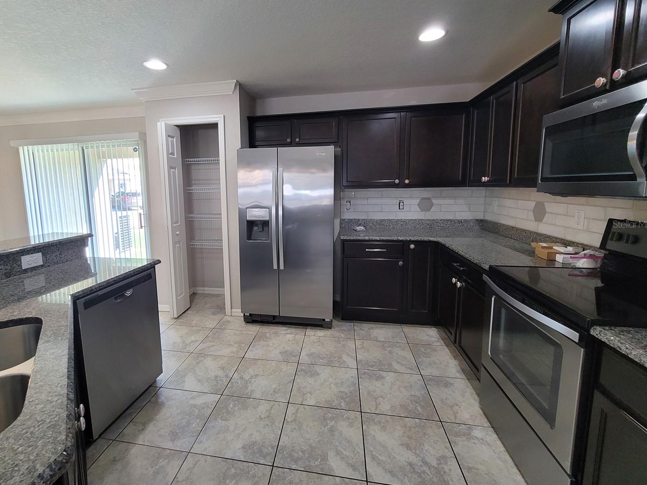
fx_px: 280
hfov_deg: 97.7
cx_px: 284
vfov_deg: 81.6
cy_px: 224
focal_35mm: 15
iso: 250
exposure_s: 1/60
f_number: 2.2
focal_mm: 2.2
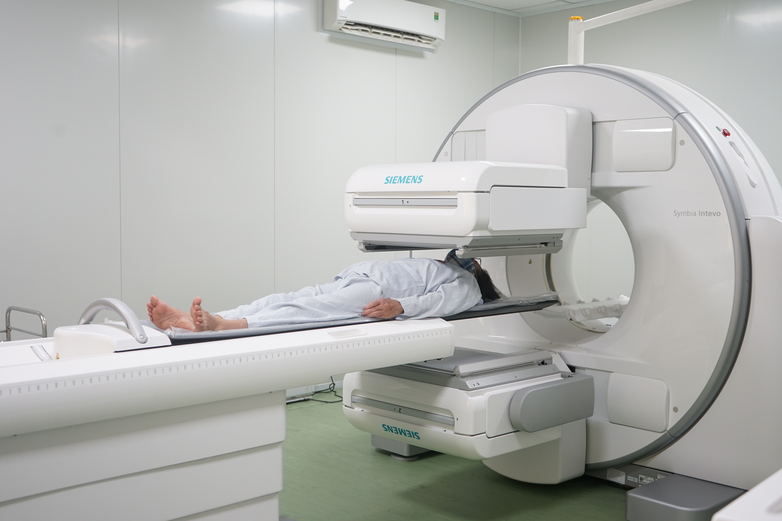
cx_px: 391
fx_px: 891
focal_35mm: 41
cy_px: 260
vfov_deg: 32.6
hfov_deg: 47.4
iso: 800
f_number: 4.5
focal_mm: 41
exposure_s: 1/60
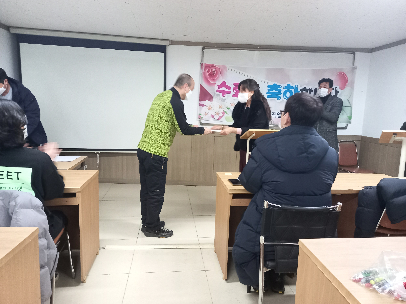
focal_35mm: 25
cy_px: 152
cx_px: 203
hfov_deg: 69.4
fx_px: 293
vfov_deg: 54.9
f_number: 2
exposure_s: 1/24
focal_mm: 4.6
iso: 400
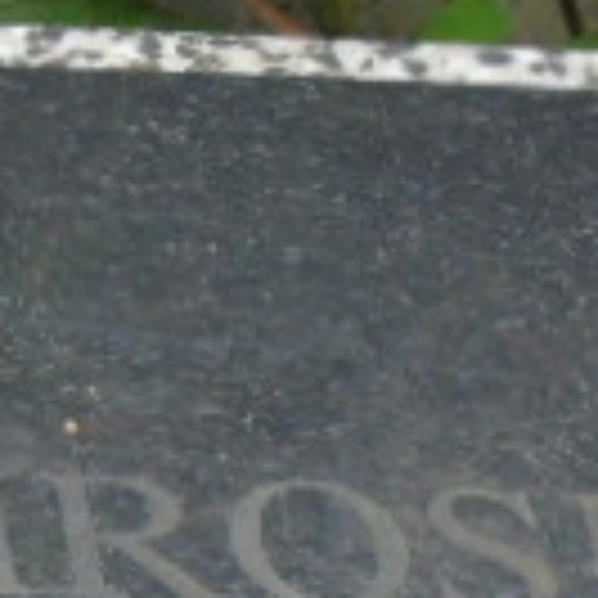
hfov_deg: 2.2
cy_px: 908
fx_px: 15499
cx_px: 567
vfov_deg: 2.2
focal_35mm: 793
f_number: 5
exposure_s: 1/160
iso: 500
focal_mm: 33
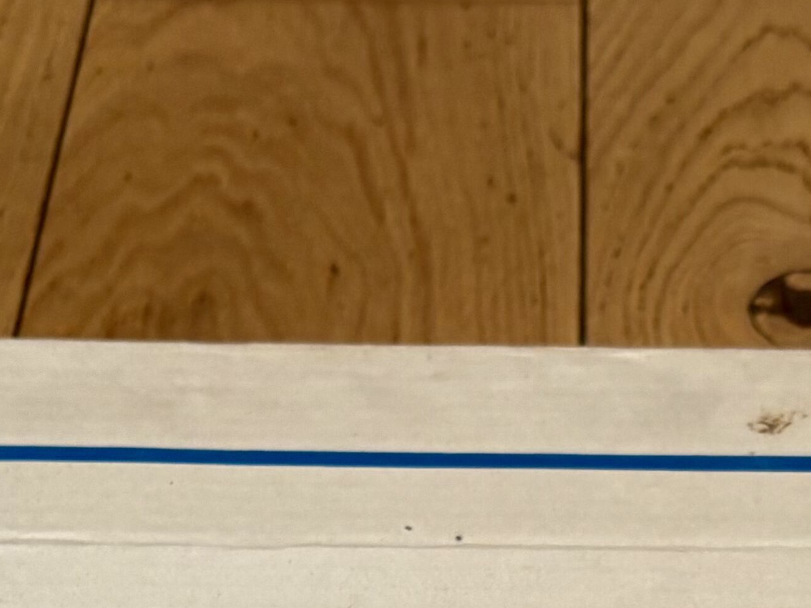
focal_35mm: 114
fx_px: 2671
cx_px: 718
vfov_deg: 12.0
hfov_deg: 17.0
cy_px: 1062
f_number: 1.6
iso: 125
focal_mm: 5.96
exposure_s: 1/100
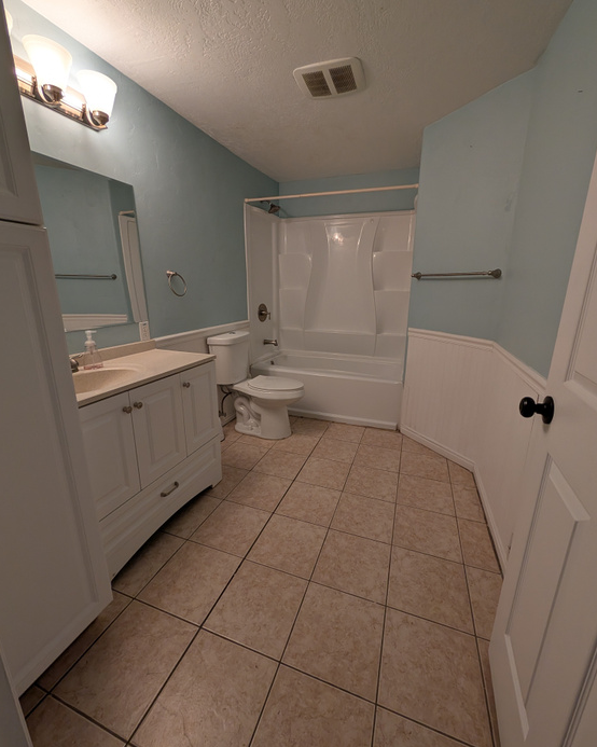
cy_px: 362
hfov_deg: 92.2
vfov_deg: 104.8
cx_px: 306
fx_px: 287
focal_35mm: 13
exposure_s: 1/120
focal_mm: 2.02
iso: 86
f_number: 1.7
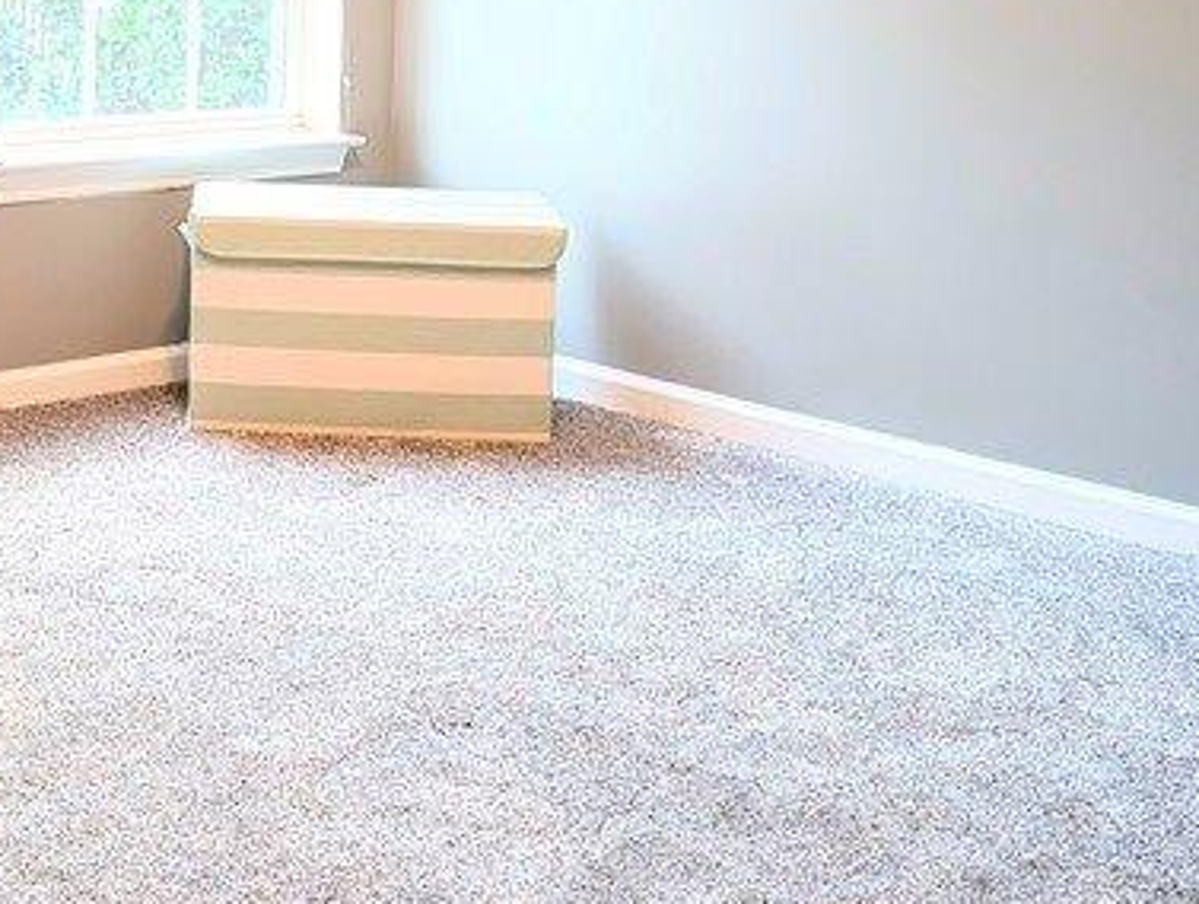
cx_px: 154
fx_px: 2255
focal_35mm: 65
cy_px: 6
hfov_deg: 28.8
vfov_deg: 21.9
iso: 456
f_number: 1.68
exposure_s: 1/60
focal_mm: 6.9
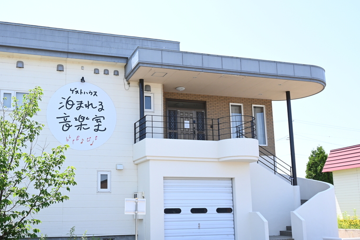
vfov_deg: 32.7
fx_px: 409
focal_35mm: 41
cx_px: 143
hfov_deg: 47.2
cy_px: 135
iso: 400
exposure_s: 1/1000
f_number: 5
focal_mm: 22.5
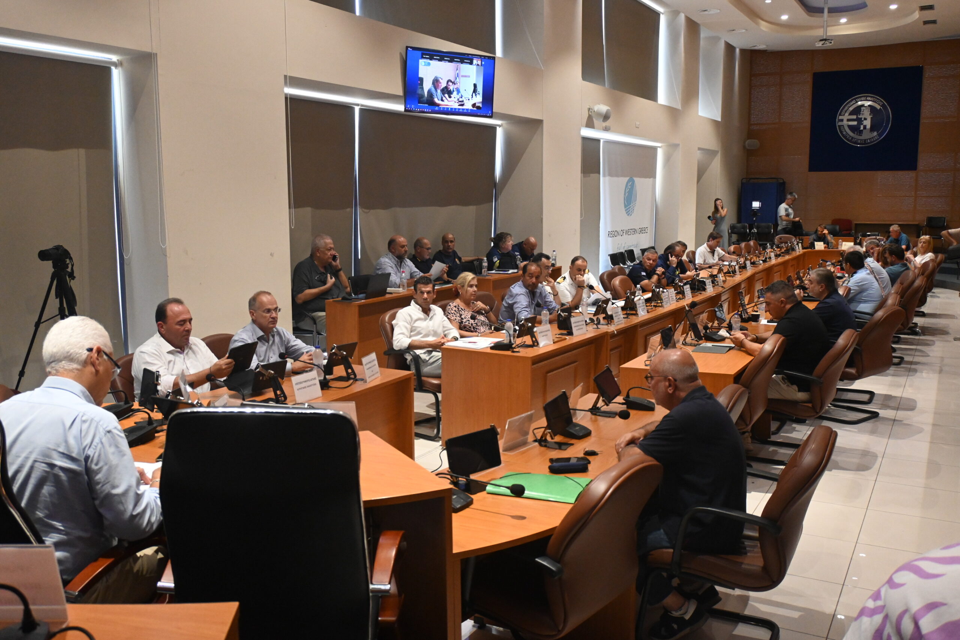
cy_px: 320
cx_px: 480
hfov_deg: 57.2
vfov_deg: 40.0
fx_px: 880
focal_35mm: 33
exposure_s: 1/125
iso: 2800
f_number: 4
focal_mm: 22
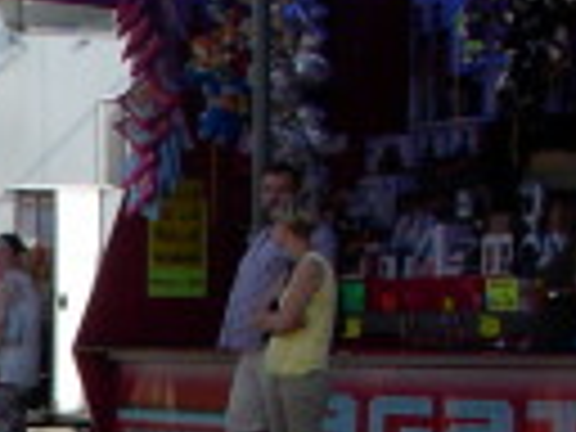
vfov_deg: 9.7
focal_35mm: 150
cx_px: -428
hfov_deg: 12.2
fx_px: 2496
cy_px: 598
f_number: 5
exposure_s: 1/220
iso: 70
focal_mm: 6.2
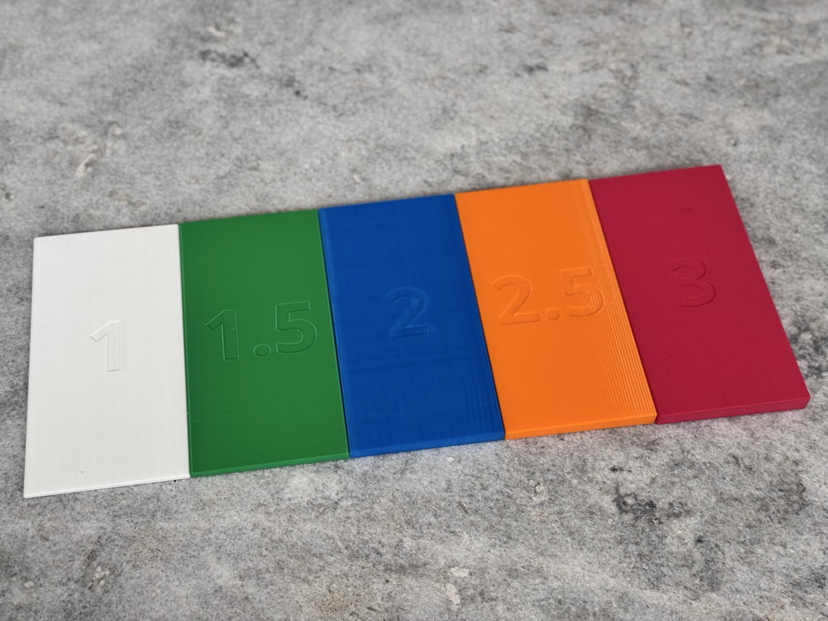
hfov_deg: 39.7
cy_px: 310
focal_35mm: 48
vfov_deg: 30.3
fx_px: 1148
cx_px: 414
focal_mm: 6.76
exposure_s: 1/60
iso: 64
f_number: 1.78
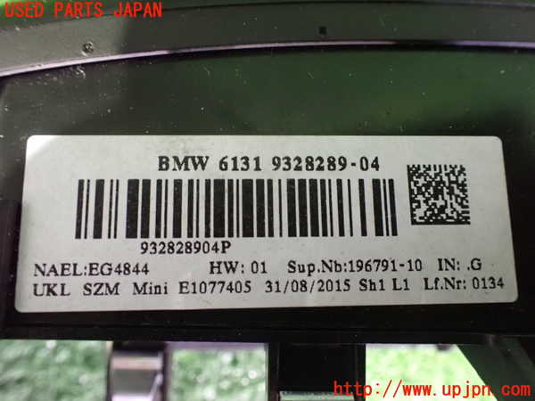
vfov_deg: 46.8
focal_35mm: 30
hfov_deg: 60.0
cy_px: 200
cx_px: 268
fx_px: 464
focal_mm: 5.4
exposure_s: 1/13
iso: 1600
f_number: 2.3
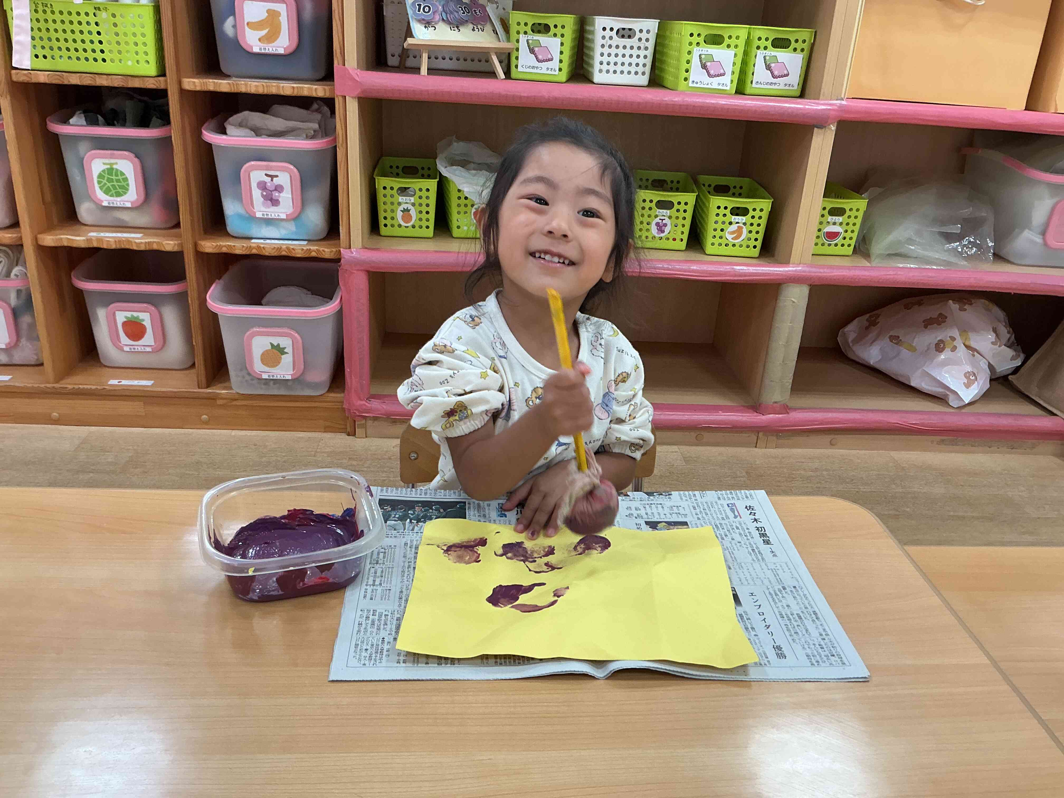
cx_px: 532
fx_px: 891
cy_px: 399
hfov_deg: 61.7
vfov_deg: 48.2
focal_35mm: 29
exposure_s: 1/120
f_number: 1.8
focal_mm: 3
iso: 64
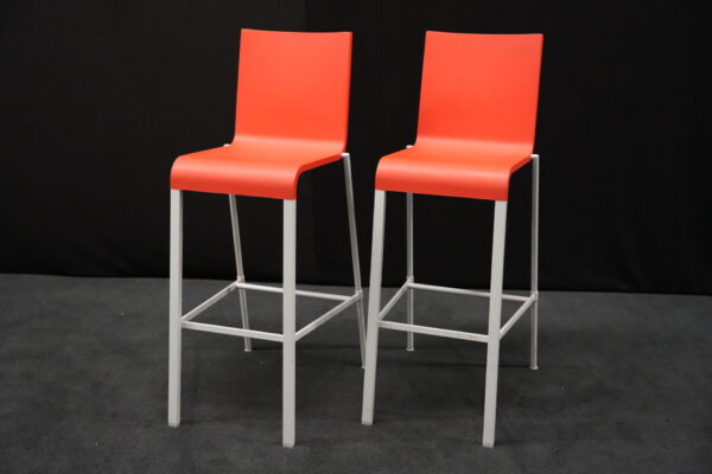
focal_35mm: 42
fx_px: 831
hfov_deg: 46.4
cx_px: 356
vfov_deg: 31.9
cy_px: 237
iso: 10000
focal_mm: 42
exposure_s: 1/160
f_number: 4
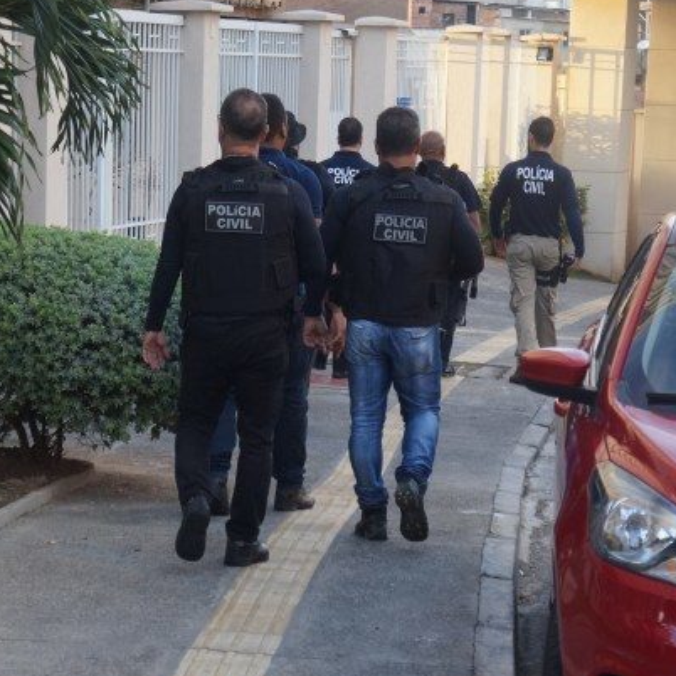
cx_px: 205
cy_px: 378
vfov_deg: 16.6
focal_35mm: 105
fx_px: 2316
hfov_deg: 16.6
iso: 640
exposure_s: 1/160
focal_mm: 43
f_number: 4.5
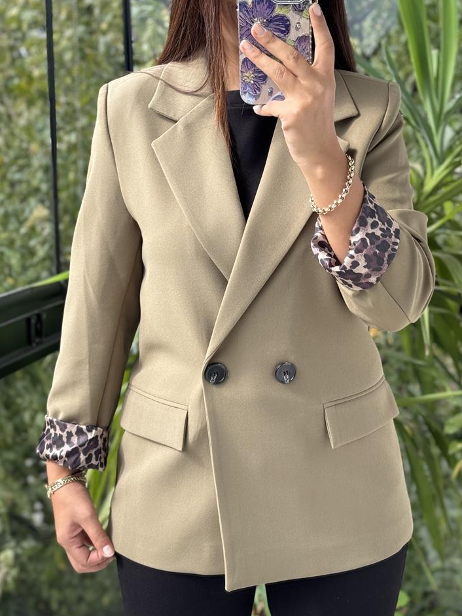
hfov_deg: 21.6
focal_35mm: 68
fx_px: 1210
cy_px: 250
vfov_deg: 28.5
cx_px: 267
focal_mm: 6.76
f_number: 1.78
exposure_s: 1/196
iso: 64
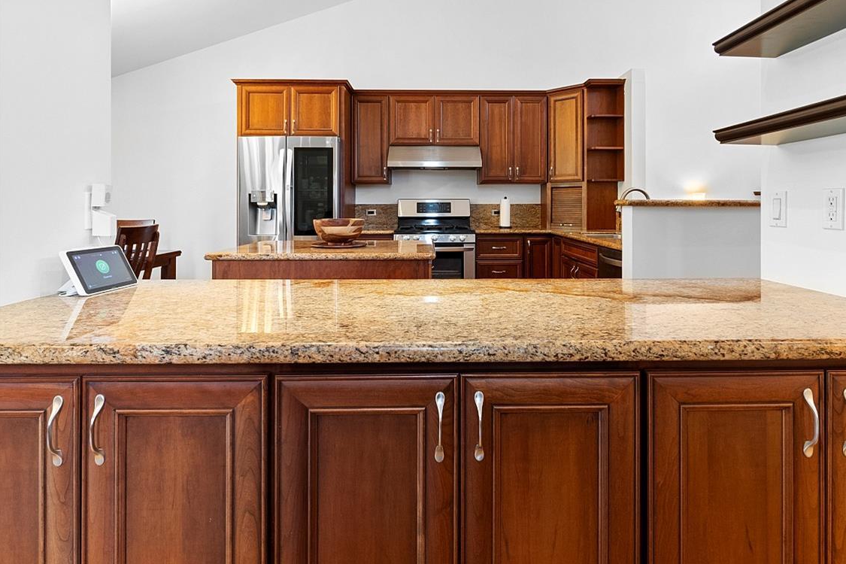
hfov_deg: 83.9
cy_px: 207
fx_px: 470
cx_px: 441
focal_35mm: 20
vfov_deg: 61.0
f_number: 9
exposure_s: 2
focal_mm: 10
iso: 250
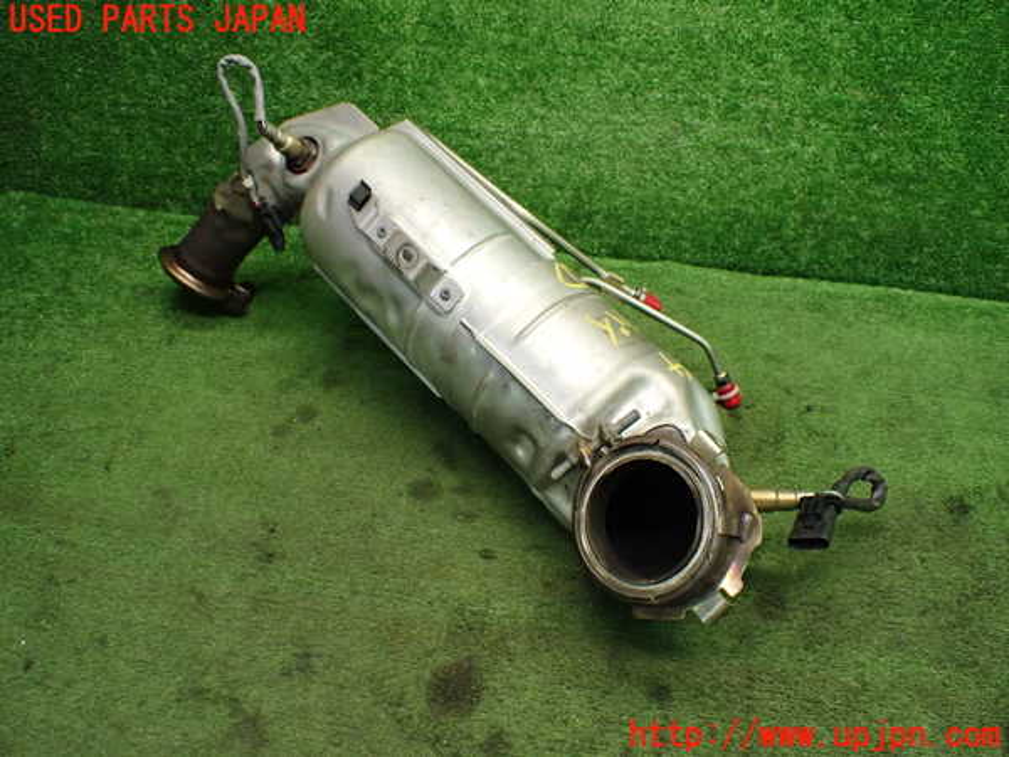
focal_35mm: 30
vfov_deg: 46.8
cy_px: 378
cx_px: 504
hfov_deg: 60.0
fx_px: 874
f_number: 2.3
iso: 500
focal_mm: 5.4
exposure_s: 1/125
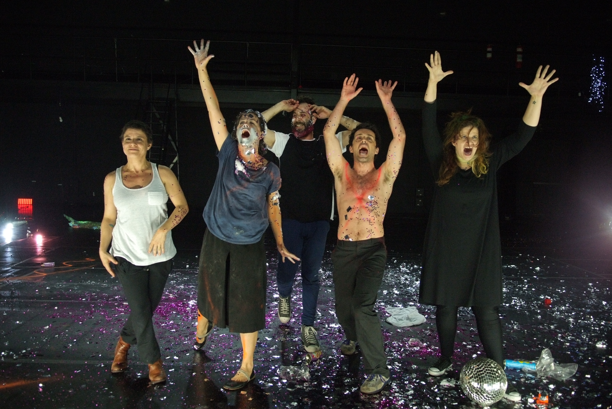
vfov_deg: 45.1
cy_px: 204
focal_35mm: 29
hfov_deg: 63.6
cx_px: 306
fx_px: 494
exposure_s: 1/160
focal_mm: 19
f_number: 2.8
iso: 1600
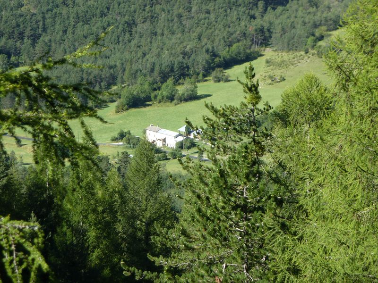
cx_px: 189
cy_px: 142
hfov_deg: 13.4
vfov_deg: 10.1
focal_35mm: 147
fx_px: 1605
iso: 80
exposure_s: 1/200
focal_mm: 24.1
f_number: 4.5
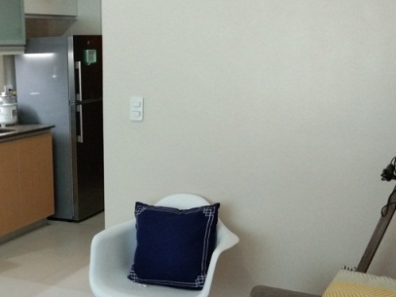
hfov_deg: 30.7
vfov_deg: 23.8
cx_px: 65
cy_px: 225
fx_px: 698
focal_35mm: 61
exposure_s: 1/25
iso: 320
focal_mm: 3.69
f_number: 2.2
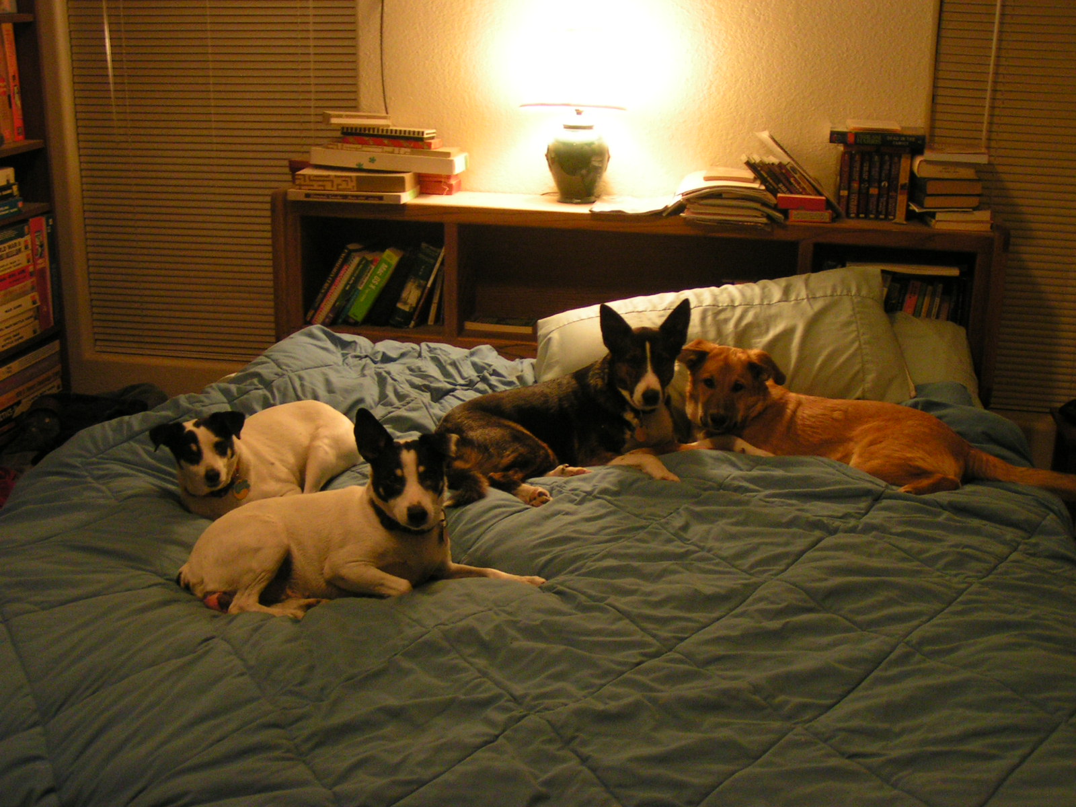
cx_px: 538
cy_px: 404
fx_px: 1274
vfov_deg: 35.1
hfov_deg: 45.8
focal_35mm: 41
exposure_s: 1/6
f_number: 2.8
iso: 200
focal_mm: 6.3
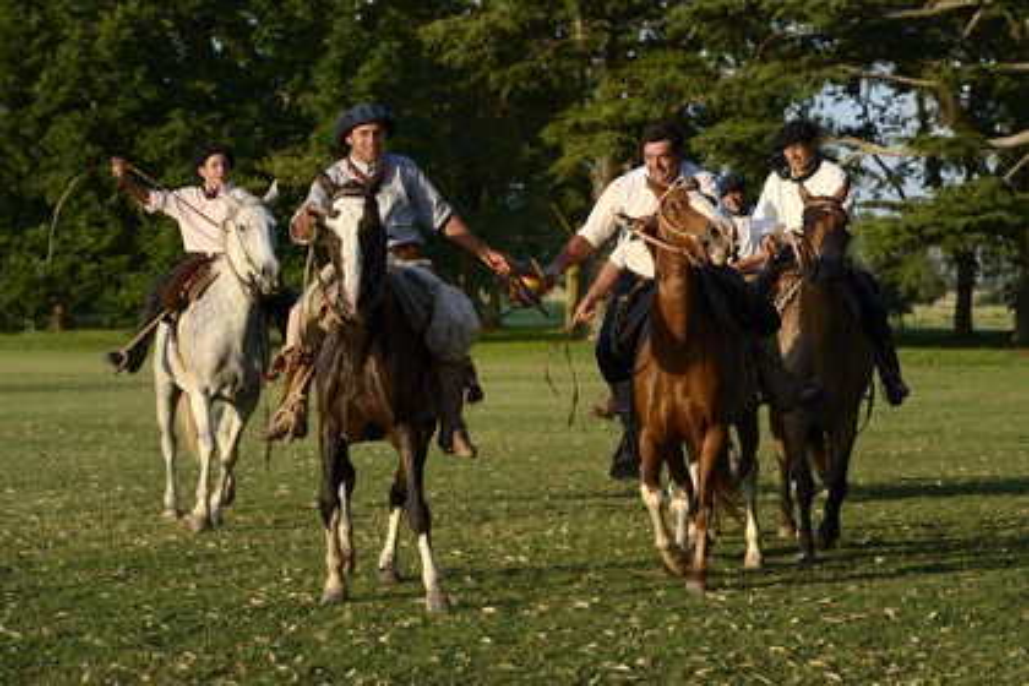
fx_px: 3573
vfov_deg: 11.0
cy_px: 343
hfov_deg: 16.4
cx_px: 514
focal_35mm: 125
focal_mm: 125
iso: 400
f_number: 7.1
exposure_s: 1/500
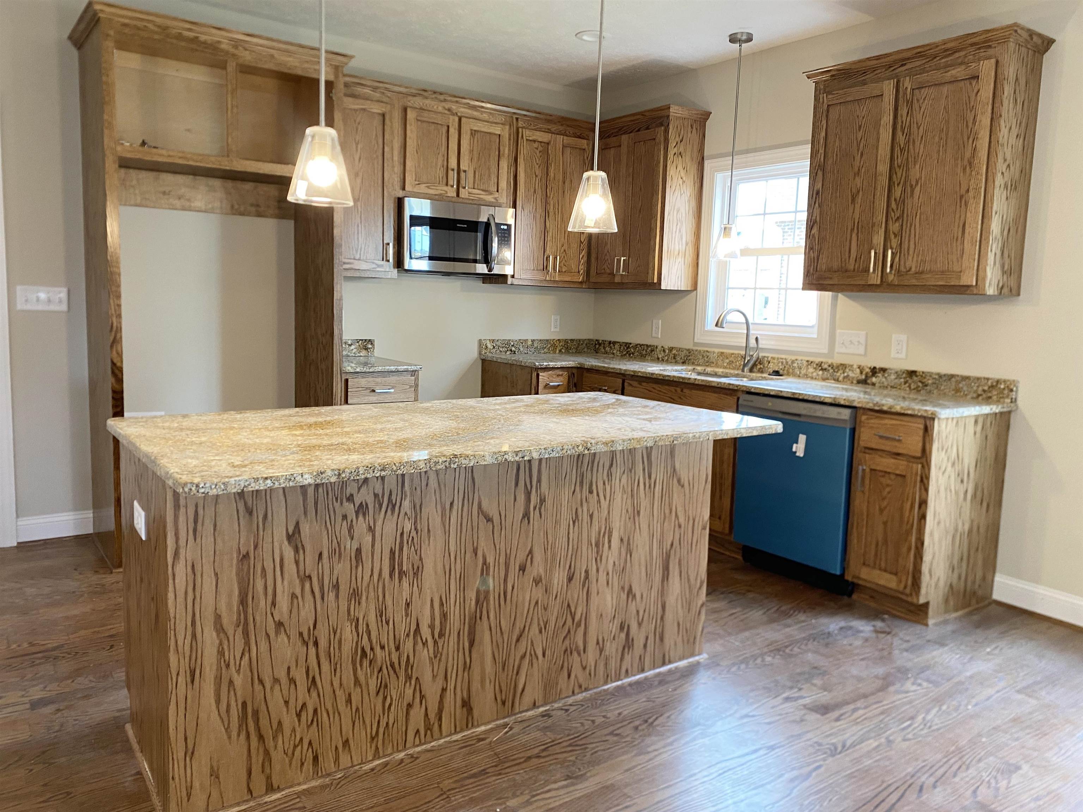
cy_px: 406
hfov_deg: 67.3
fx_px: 813
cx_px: 542
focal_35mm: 26
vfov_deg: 53.1
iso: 160
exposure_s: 1/60
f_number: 1.8
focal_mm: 4.25
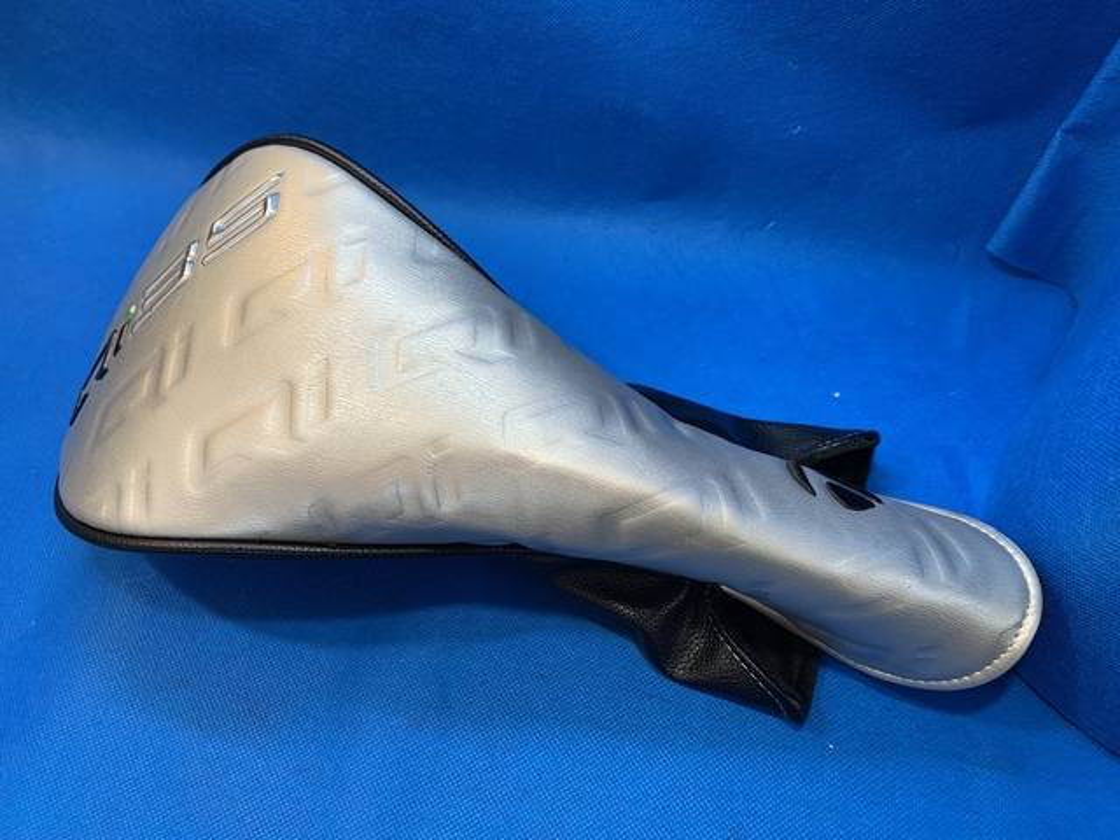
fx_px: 841
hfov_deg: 67.3
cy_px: 420
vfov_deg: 53.1
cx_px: 560
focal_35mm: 26
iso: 50
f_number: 1.8
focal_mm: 4.25
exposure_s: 1/60
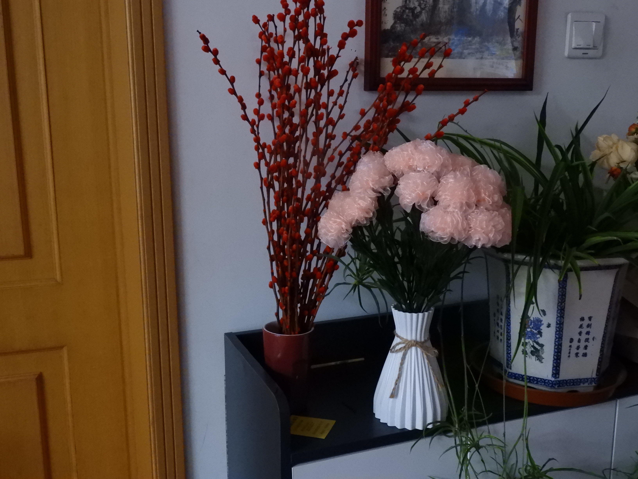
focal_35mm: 40
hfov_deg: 46.8
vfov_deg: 36.0
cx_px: 319
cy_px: 240
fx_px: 737
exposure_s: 1/15
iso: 1250
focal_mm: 7.2
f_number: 3.8
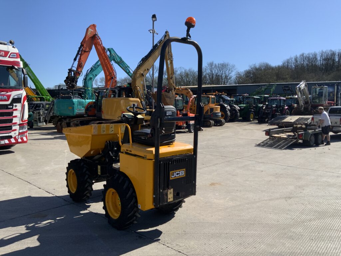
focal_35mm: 29
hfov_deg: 61.7
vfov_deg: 48.2
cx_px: 170
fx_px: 286
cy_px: 128
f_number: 1.8
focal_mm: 3
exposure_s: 1/1984
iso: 20
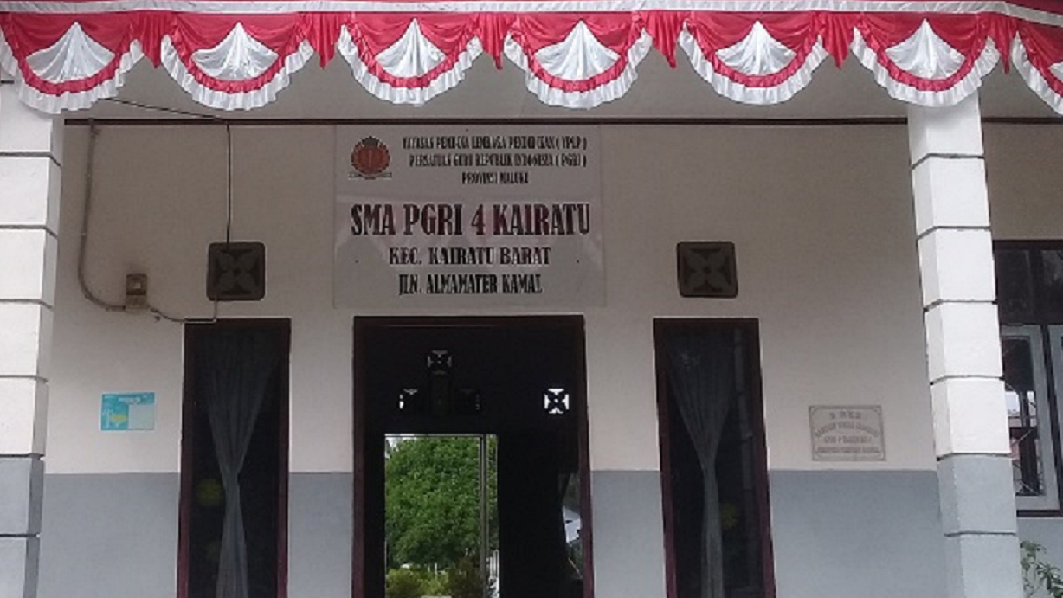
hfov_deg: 37.8
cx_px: 452
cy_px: 183
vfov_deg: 21.7
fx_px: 1550
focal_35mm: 55
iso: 50
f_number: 2.2
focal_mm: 3.3
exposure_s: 1/611
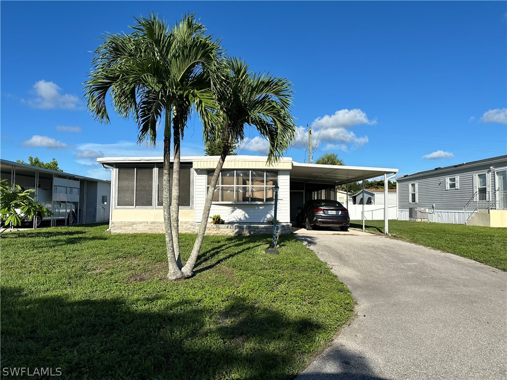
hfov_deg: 71.6
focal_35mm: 24
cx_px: 254
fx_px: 352
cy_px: 190
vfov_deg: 56.8
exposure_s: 1/6623
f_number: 1.78
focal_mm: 6.86
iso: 80
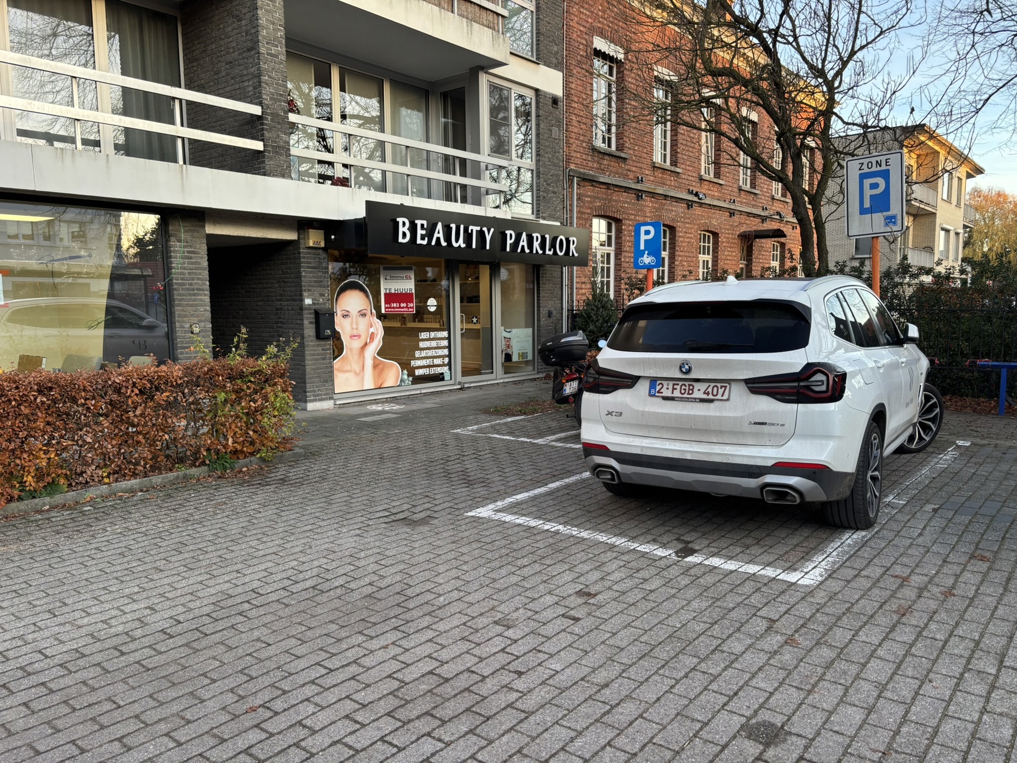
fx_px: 764
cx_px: 508
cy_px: 382
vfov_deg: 53.1
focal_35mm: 26
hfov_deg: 67.3
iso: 64
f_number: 1.6
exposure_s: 1/121
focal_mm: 5.96
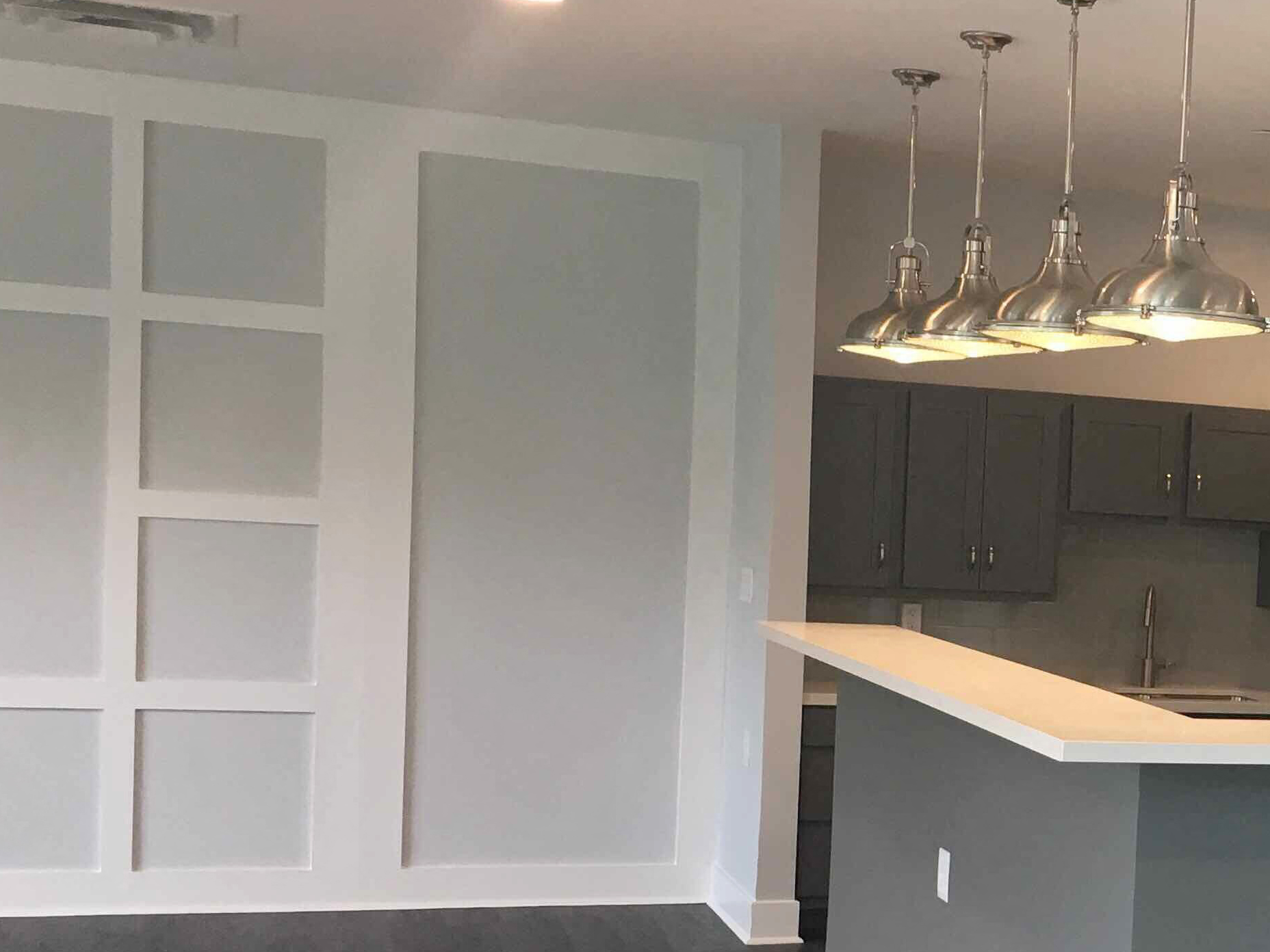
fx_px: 2311
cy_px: 698
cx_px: 1295
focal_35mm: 63
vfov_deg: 23.1
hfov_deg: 28.6
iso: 25
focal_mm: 4.15
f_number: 2.2
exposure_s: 1/40
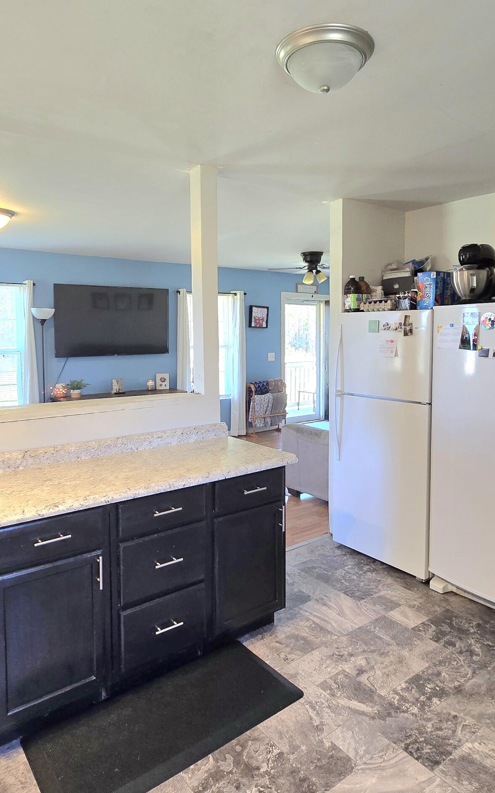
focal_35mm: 22
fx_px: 475
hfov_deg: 55.0
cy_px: 372
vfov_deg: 79.6
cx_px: 258
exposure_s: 1/60.2
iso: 125
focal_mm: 2.2
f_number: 2.2
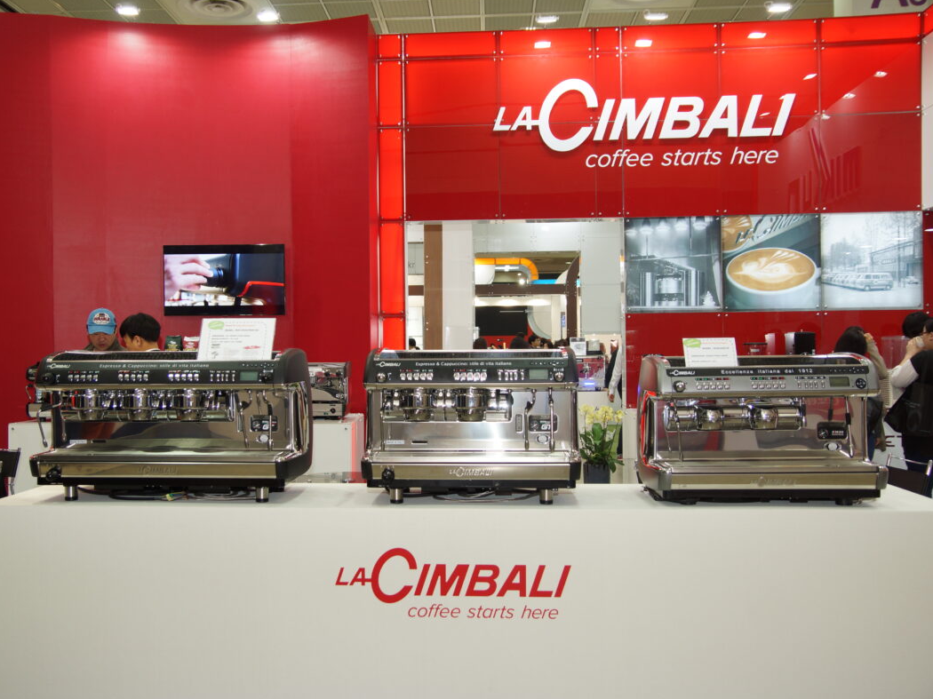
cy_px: 346
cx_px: 416
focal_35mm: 33
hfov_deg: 55.2
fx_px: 889
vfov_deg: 42.9
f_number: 2.8
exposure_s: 1/60
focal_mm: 20
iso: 200
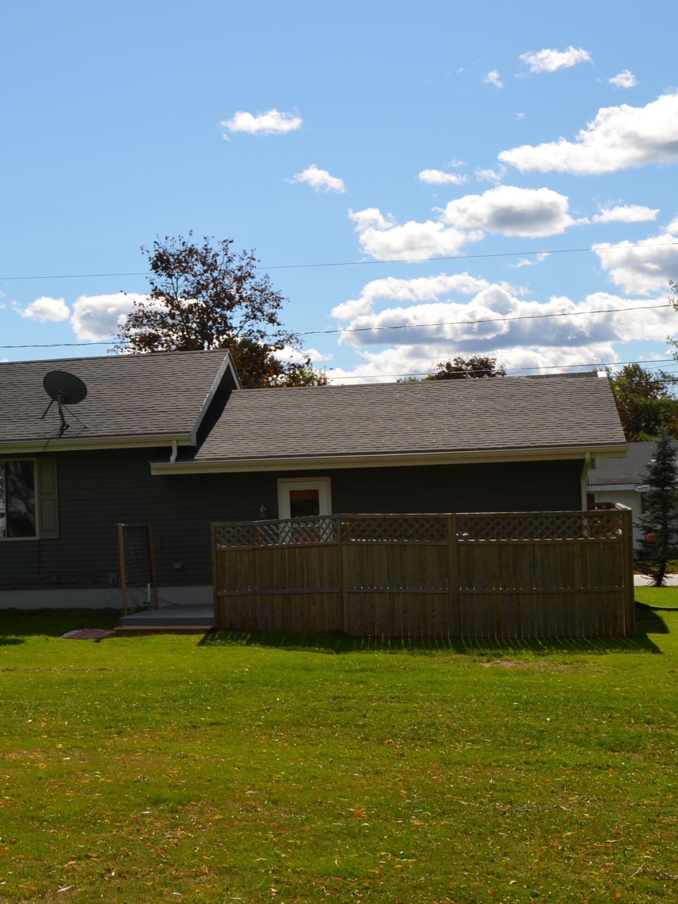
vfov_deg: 33.2
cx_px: 106
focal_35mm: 58
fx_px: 1515
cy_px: 458
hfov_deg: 24.7
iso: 100
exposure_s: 1/200
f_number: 10
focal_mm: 26
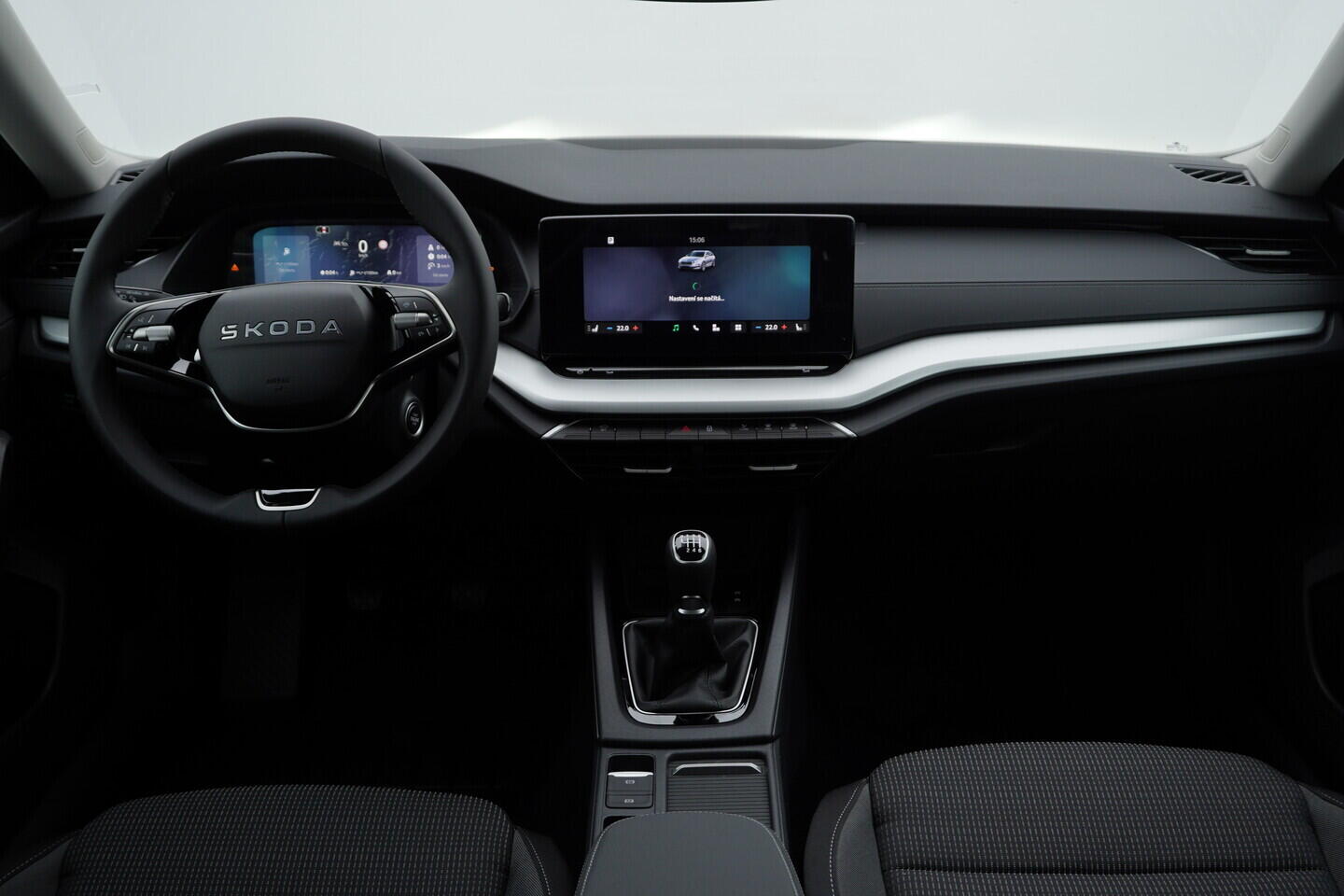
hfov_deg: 53.1
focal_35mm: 36
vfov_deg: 36.9
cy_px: 448
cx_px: 672
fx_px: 1344
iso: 125
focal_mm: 24
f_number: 4
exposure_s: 1/80
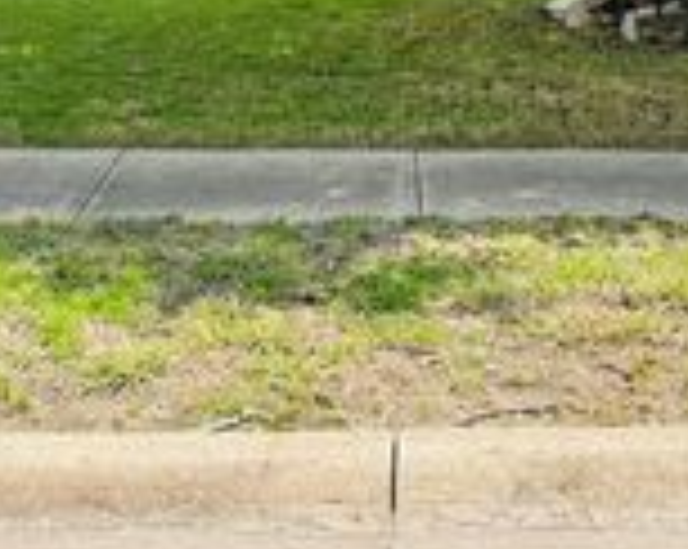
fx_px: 1688
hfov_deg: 22.9
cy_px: -254
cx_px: 459
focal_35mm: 83
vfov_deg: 16.9
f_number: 1.6
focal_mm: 4.2
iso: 32
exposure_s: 1/1887
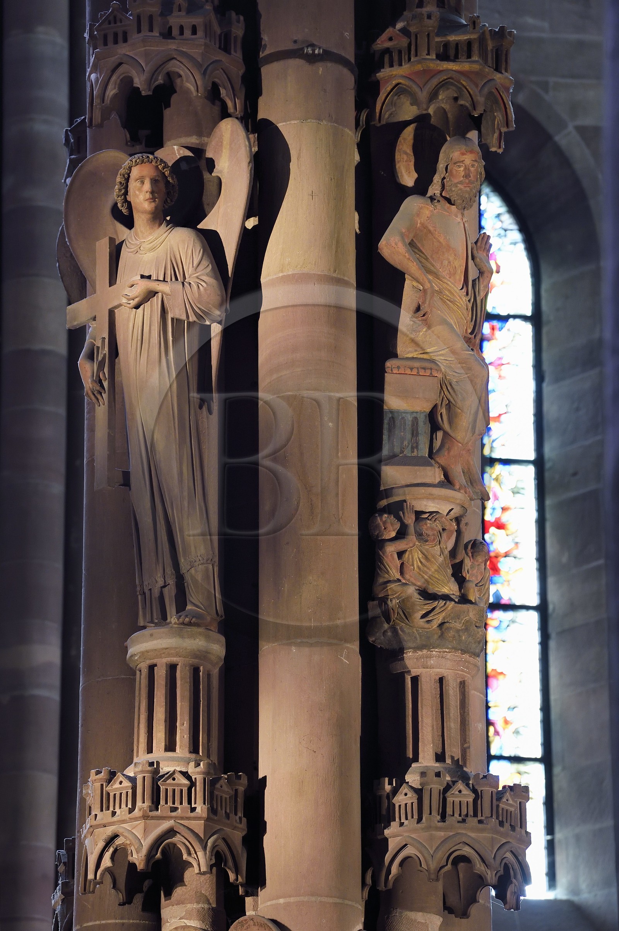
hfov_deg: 7.8
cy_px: 466
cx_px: 310
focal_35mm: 175
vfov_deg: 11.8
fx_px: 4520
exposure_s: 1/40
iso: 1600
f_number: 4.5
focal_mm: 175
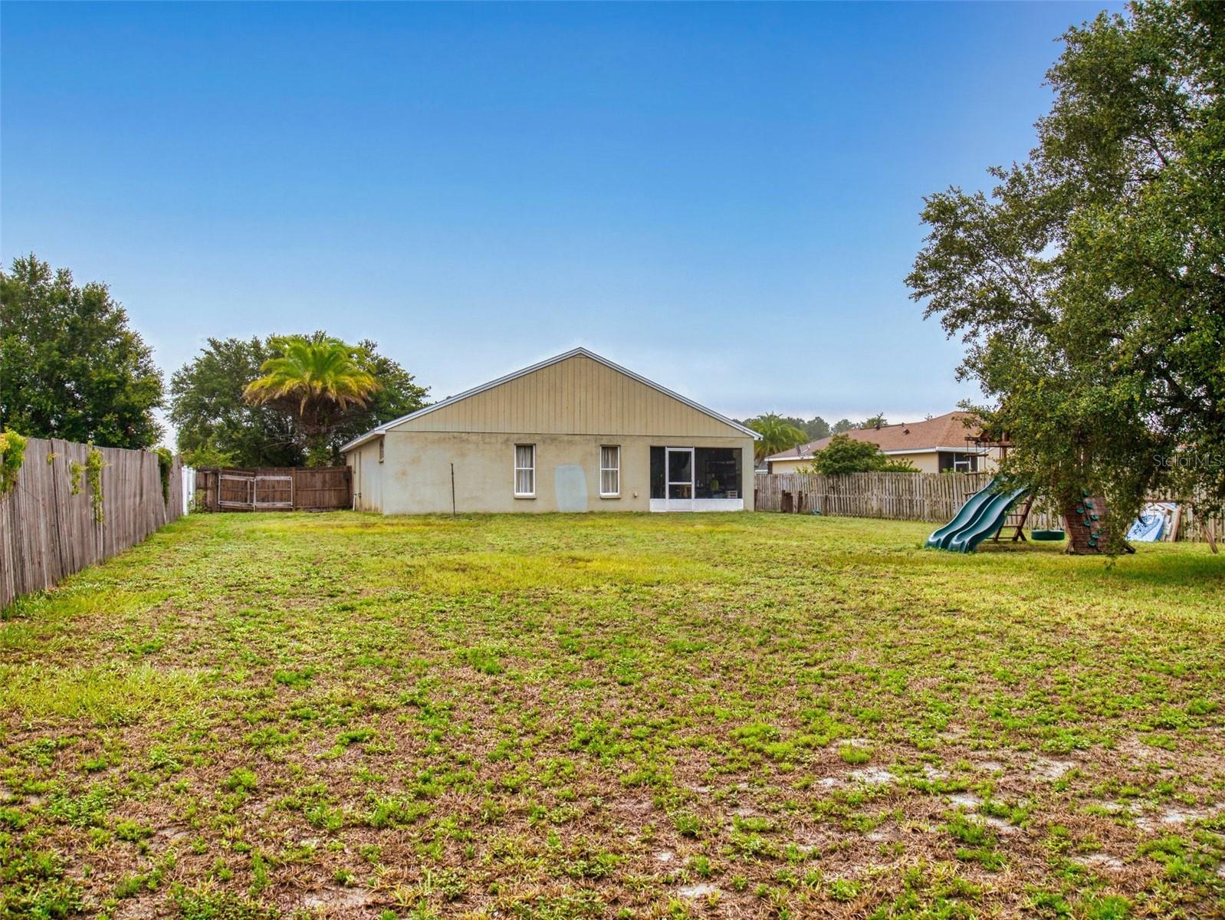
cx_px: 612
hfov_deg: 63.4
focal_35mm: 28
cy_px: 460
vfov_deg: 49.8
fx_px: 991
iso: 200
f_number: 8
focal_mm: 14
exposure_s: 1/500
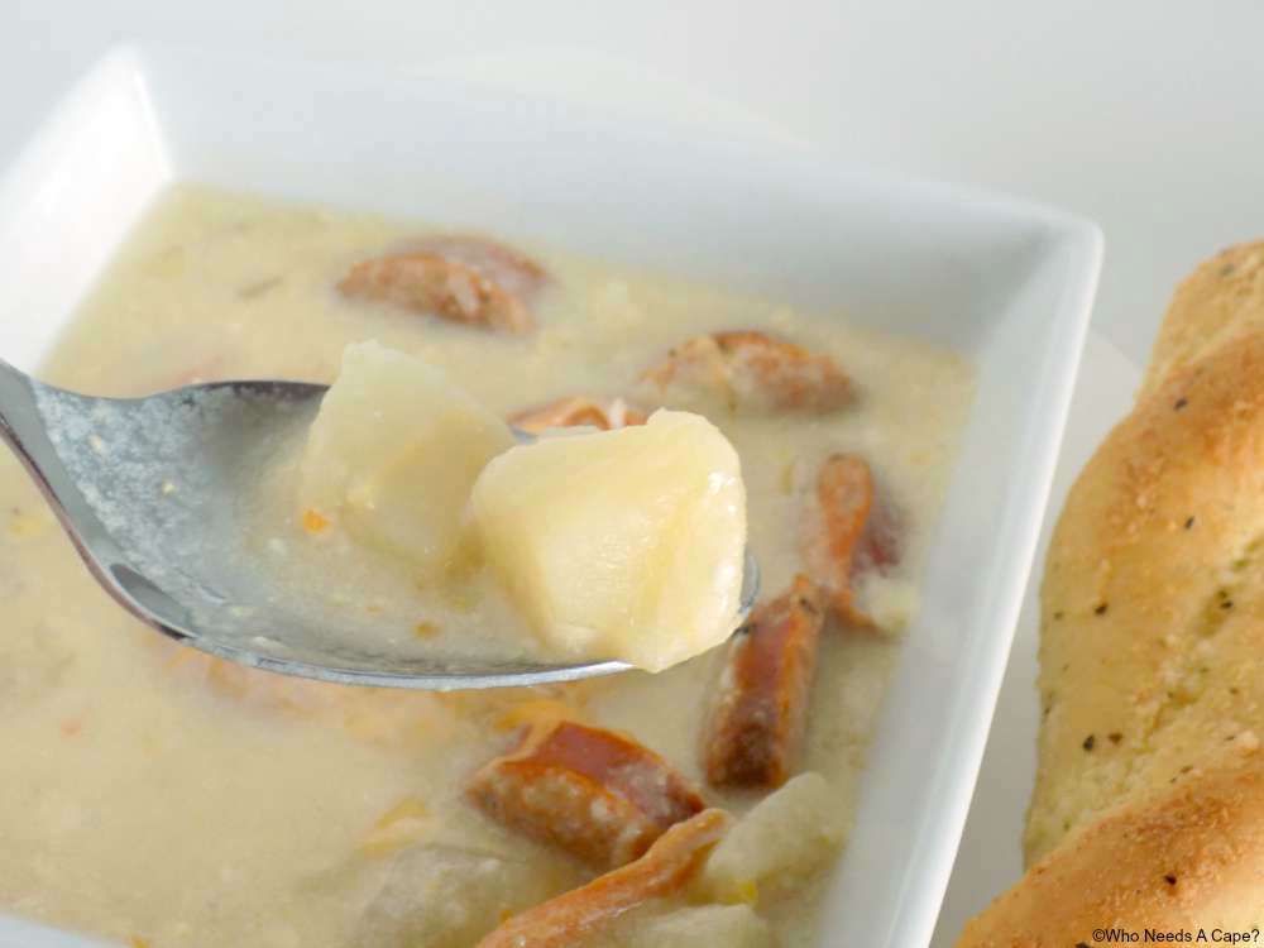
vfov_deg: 22.6
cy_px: 474
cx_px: 632
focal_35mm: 65
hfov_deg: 29.8
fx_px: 2373
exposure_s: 1/30
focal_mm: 11.5
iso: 220
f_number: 4.1
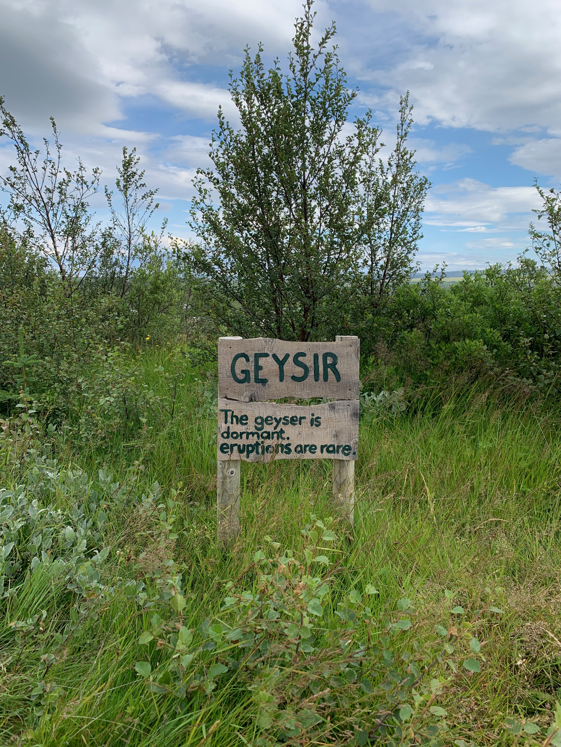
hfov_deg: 53.1
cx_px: 280
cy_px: 374
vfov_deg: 67.3
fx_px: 562
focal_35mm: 26
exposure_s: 1/1282
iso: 25
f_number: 1.8
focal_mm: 4.25
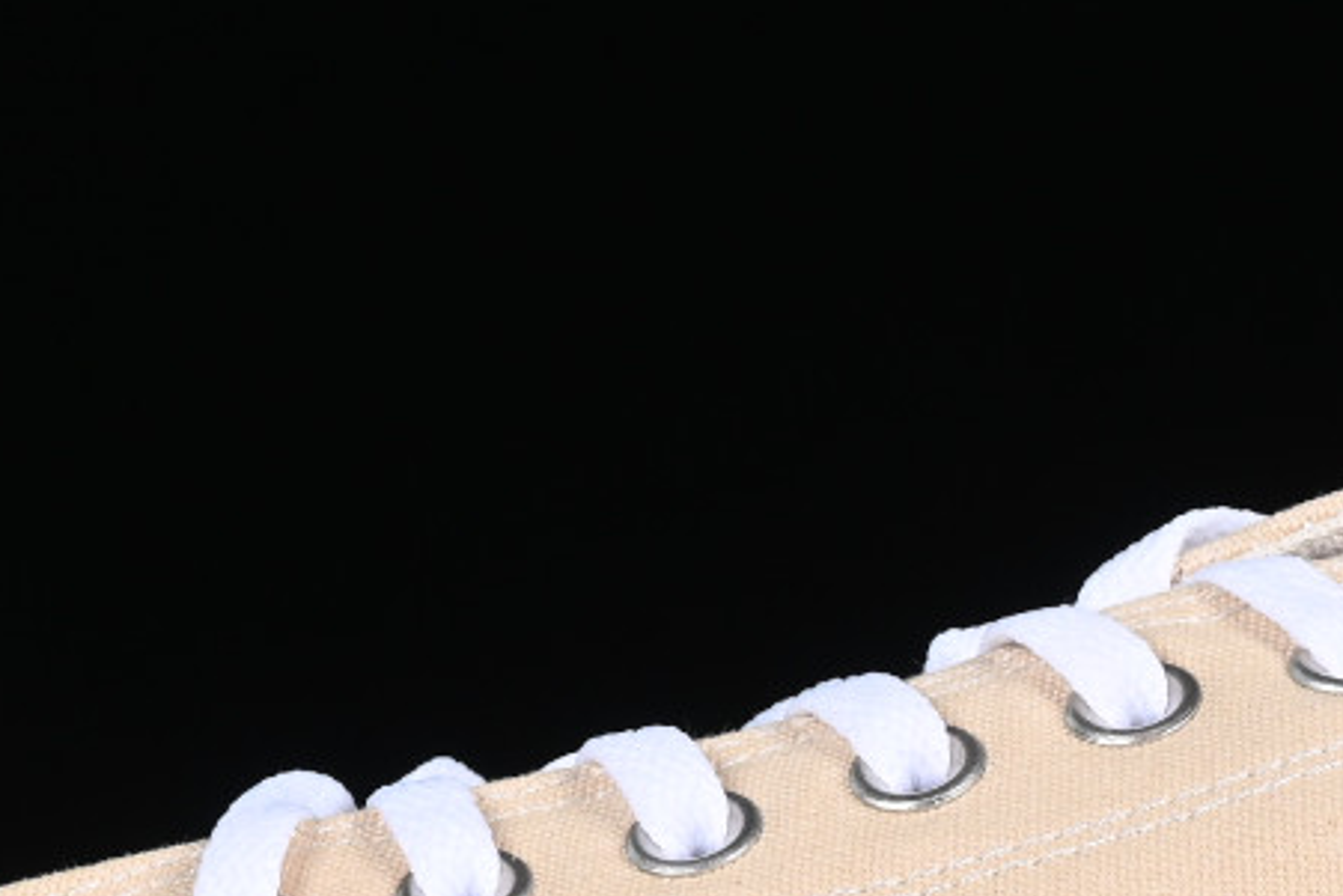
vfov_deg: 5.2
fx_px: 9926
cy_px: 622
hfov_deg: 7.7
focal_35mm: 266
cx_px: 980
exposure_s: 1/80
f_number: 8
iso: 160
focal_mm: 50
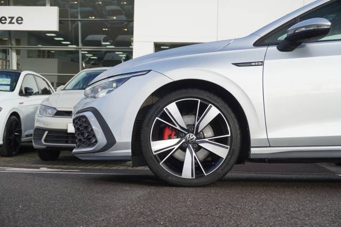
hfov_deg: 37.9
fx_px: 497
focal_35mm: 52
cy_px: 114
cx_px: 170
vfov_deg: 25.7
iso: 100
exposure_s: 1/80
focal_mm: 35
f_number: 6.3
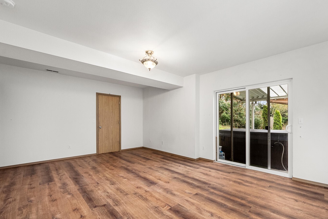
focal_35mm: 15
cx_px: 184
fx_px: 137
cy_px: 124
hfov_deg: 99.8
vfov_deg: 77.1
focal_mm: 12
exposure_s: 1/60
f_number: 7.1
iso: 125
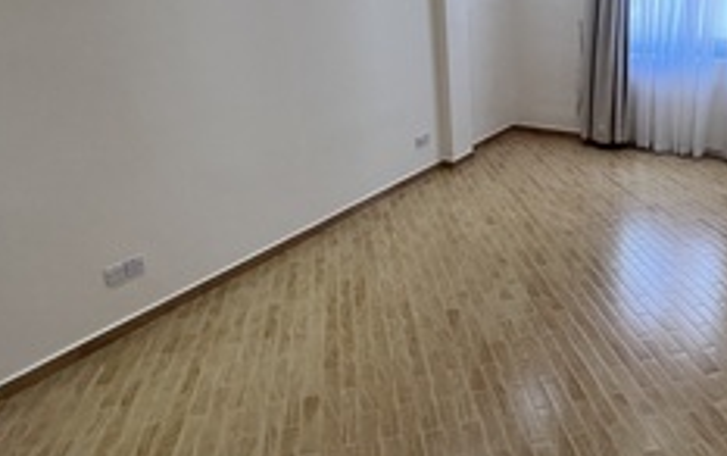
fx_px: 535
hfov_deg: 66.9
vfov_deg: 44.9
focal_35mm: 27
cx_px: 470
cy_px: 126
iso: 125
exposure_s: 1/100
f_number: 1.8
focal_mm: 1.57
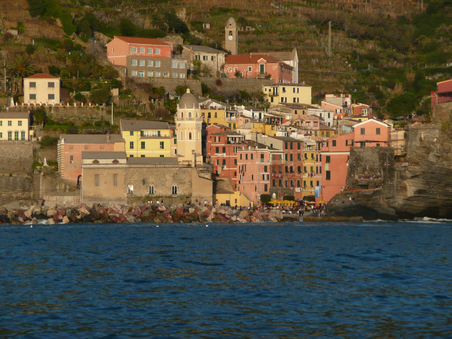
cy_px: 170
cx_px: 226
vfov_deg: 7.9
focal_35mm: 189
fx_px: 2468
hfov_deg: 10.5
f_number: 4.8
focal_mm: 31
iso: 100
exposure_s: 1/500
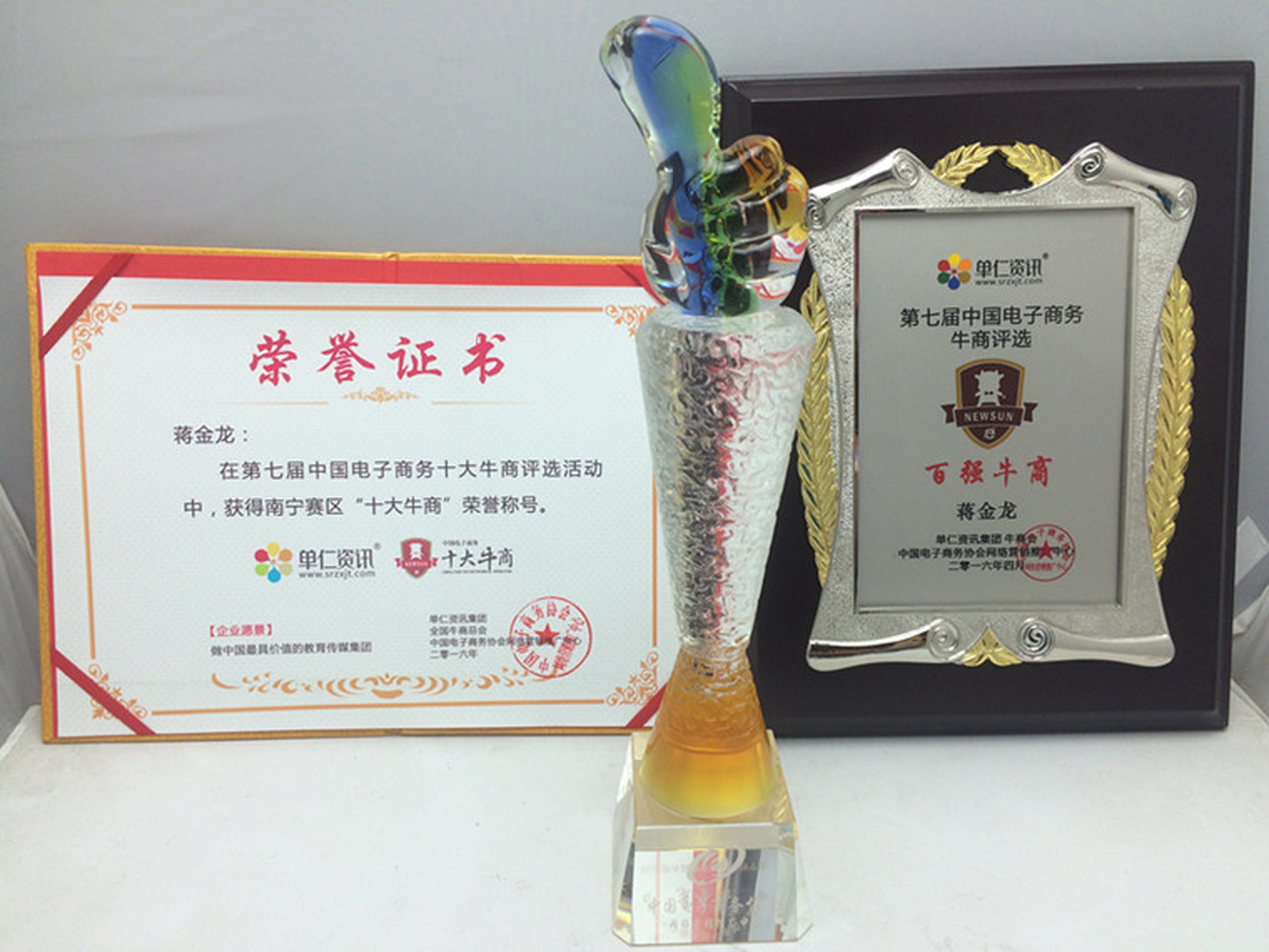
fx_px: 1063
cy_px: 476
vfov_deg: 48.2
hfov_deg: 61.7
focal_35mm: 29
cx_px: 634
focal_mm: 4.15
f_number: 2.2
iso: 50
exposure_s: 1/100
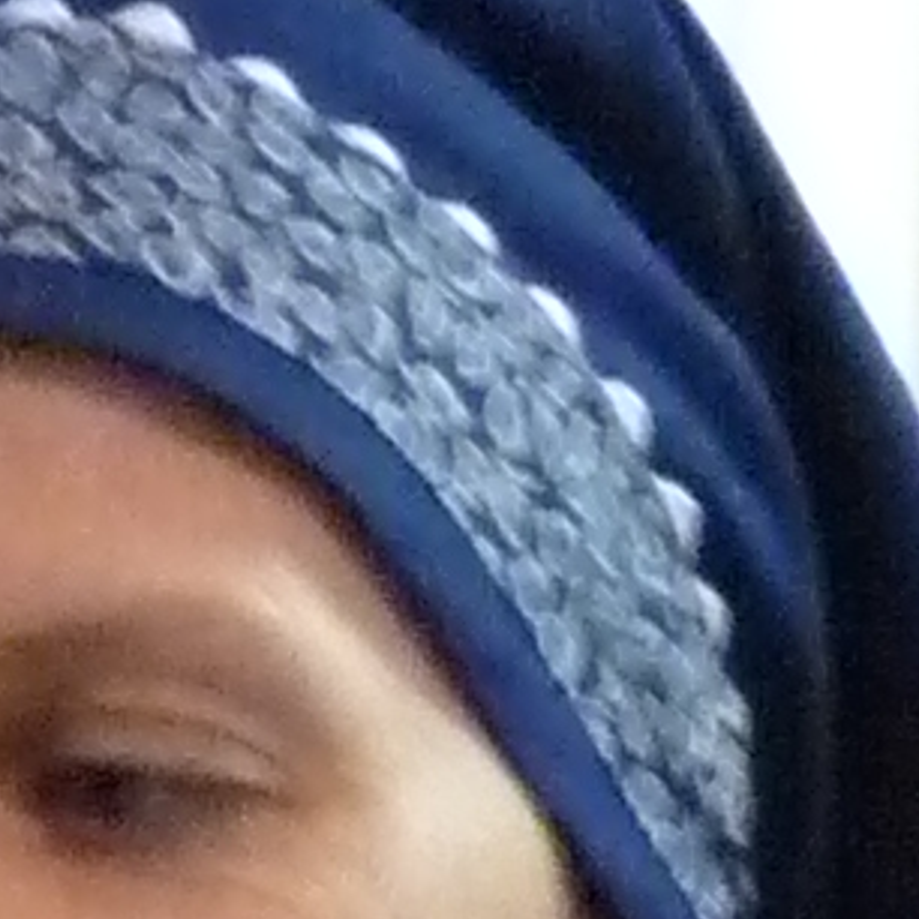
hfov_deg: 4.5
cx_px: -168
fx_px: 11564
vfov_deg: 4.4
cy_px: 2736
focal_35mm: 385
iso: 800
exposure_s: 1/20
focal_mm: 6.6
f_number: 3
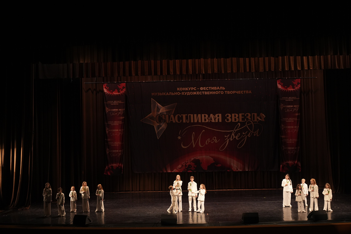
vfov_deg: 28.7
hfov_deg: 41.9
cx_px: 176
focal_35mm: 47
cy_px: 117
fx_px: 458
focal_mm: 47
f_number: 2.8
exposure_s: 1/400
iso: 2000
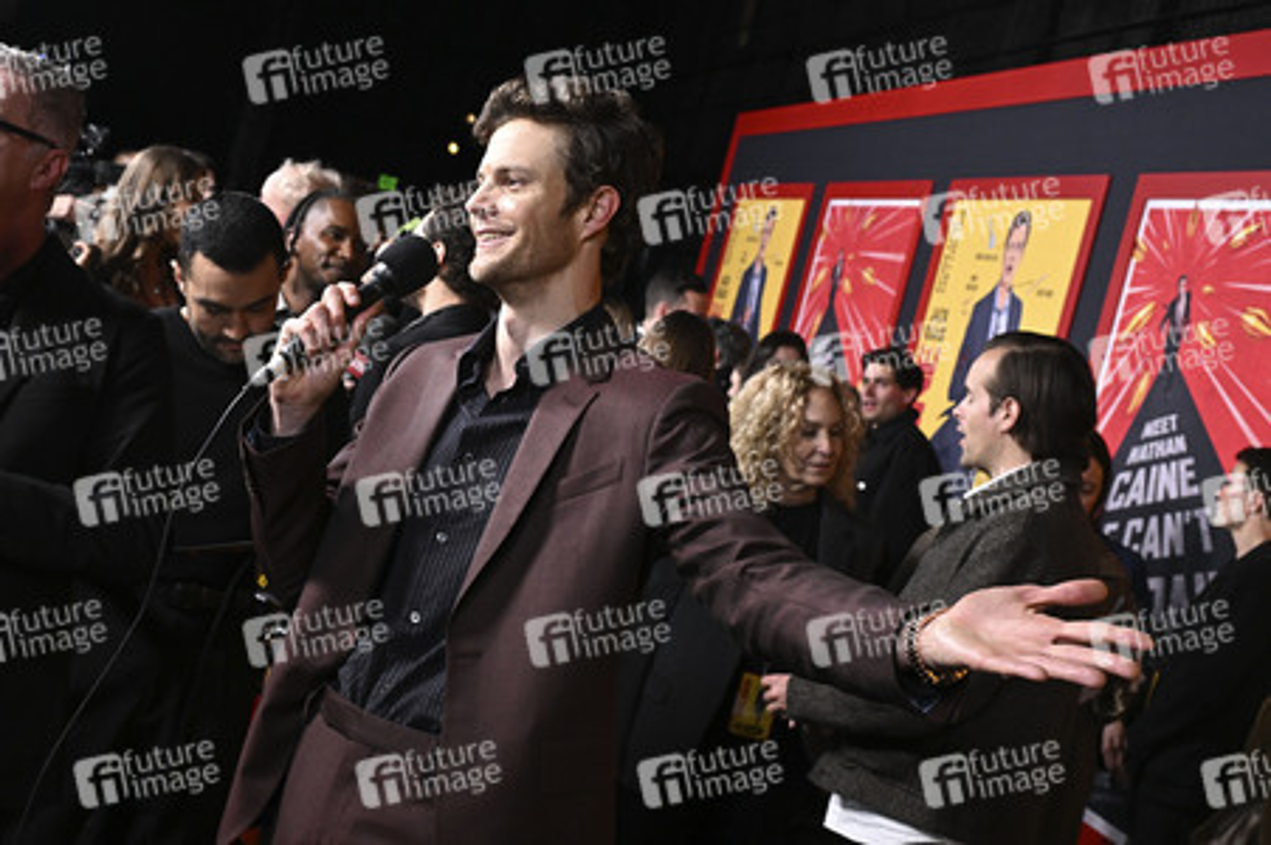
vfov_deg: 31.1
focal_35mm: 43
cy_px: 422
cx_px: 636
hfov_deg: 45.5
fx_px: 1517
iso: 2000
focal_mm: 43
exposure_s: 1/250
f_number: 6.3
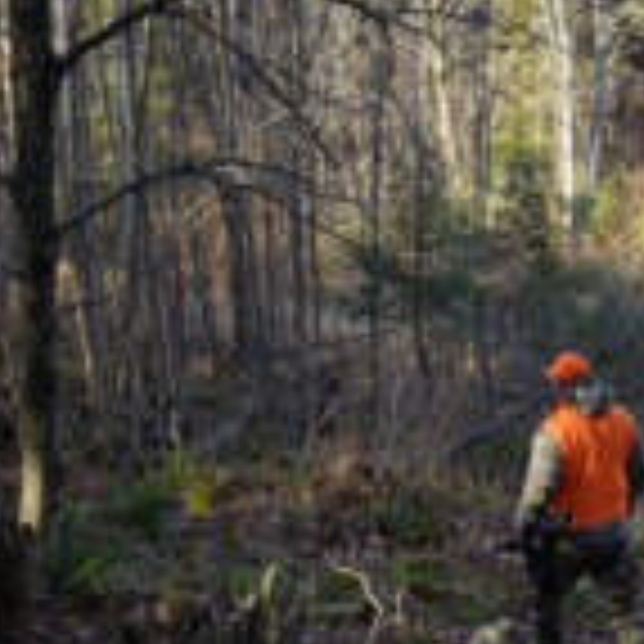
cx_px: 504
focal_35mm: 83
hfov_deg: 20.7
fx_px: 1747
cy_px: 151
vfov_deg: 20.7
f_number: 1.8
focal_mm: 35
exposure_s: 1/320
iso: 50
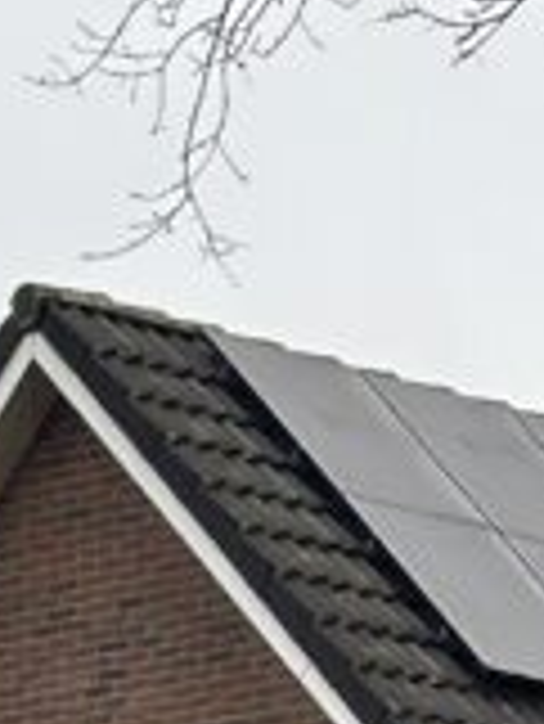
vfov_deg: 6.4
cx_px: 1299
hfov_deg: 4.8
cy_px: 1295
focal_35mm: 305
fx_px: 6382
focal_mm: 6.86
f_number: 1.78
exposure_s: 1/823
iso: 80
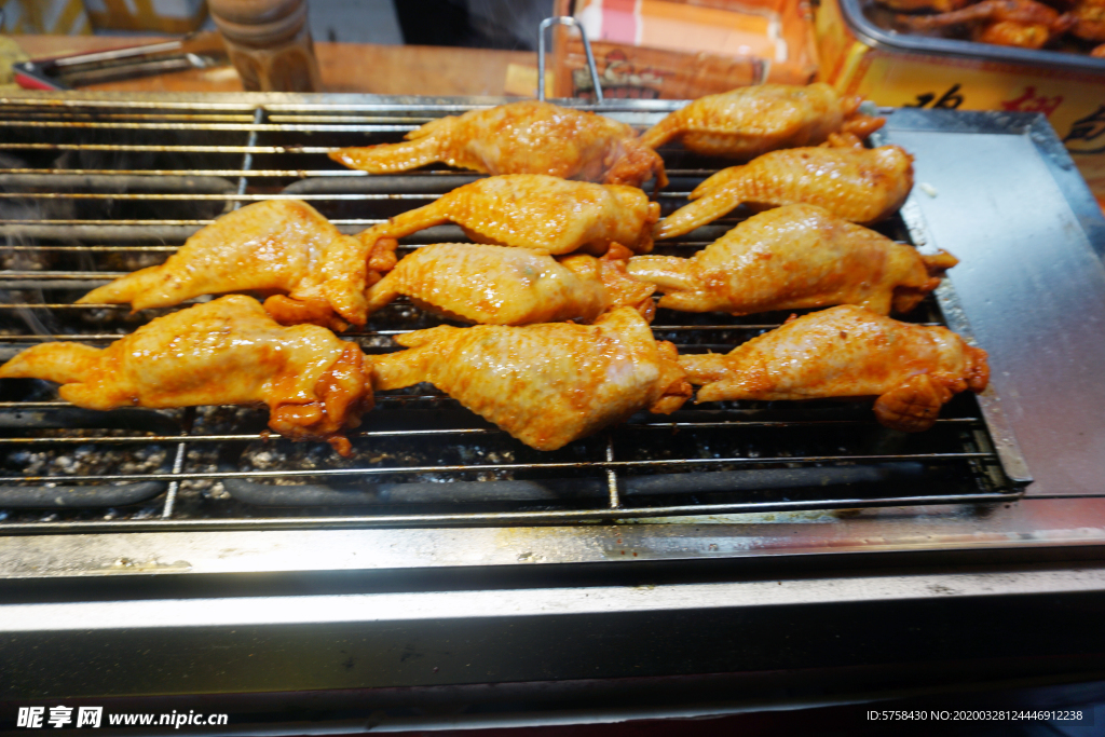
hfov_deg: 73.7
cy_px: 368
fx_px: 737
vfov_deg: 53.1
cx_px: 552
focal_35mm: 24
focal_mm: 16
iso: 100
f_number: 4
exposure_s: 1/60
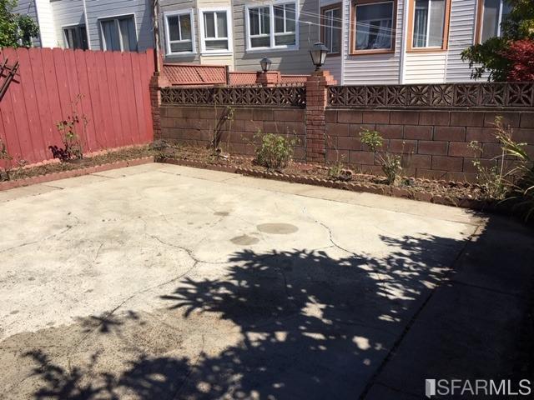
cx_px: 267
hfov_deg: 61.7
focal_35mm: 29
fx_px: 447
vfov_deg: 48.2
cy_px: 200
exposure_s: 1/1479
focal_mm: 4.15
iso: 25
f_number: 2.2
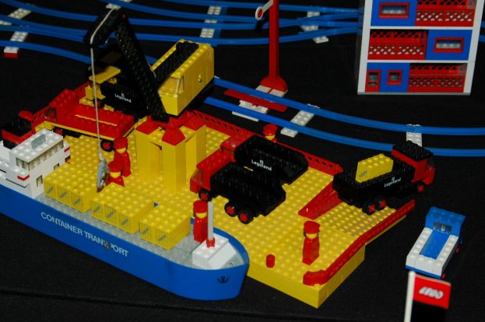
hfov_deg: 26.3
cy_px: 144
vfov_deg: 17.7
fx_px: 1036
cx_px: 206
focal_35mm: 77
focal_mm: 40
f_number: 5.6
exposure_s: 1/125
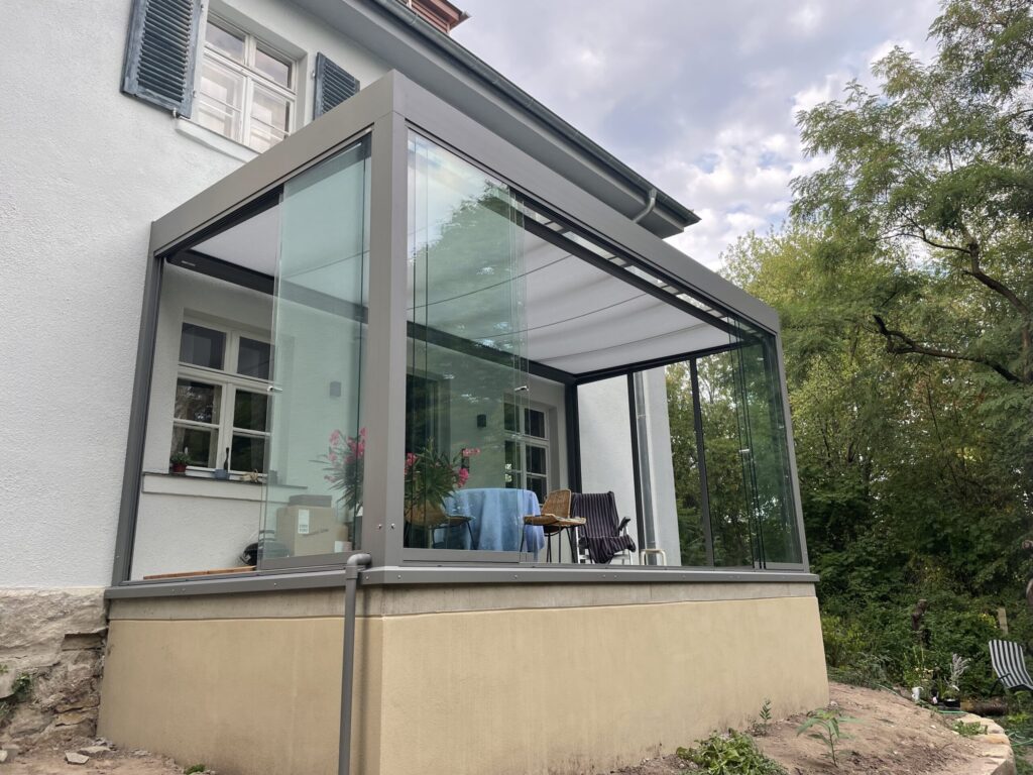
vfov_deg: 53.1
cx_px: 516
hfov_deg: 67.3
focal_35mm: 26
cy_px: 388
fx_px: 776
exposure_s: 1/332
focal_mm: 4.2
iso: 32
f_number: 1.6
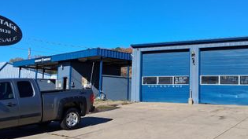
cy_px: 70
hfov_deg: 45.3
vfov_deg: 26.5
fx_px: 296
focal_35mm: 45
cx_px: 143
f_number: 1.8
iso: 25
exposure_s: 1/645
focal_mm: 3.98
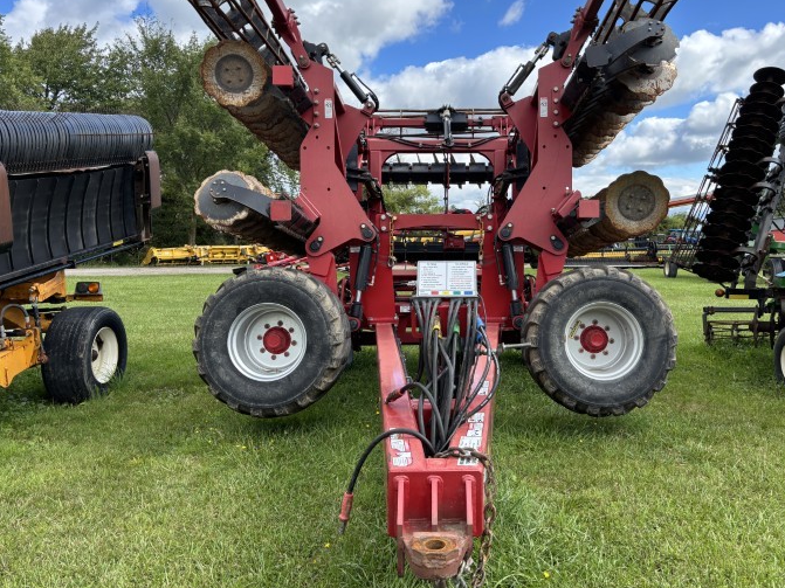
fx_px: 703
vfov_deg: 45.3
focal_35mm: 31
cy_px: 260
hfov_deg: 58.1
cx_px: 447
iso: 50
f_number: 1.6
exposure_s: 1/1205
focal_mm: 5.96
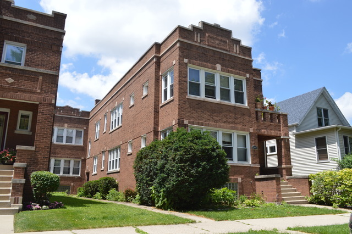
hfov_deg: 62.0
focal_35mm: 30
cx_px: 176
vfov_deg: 43.6
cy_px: 117
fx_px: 293
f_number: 8
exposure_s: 1/200
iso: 100
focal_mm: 20
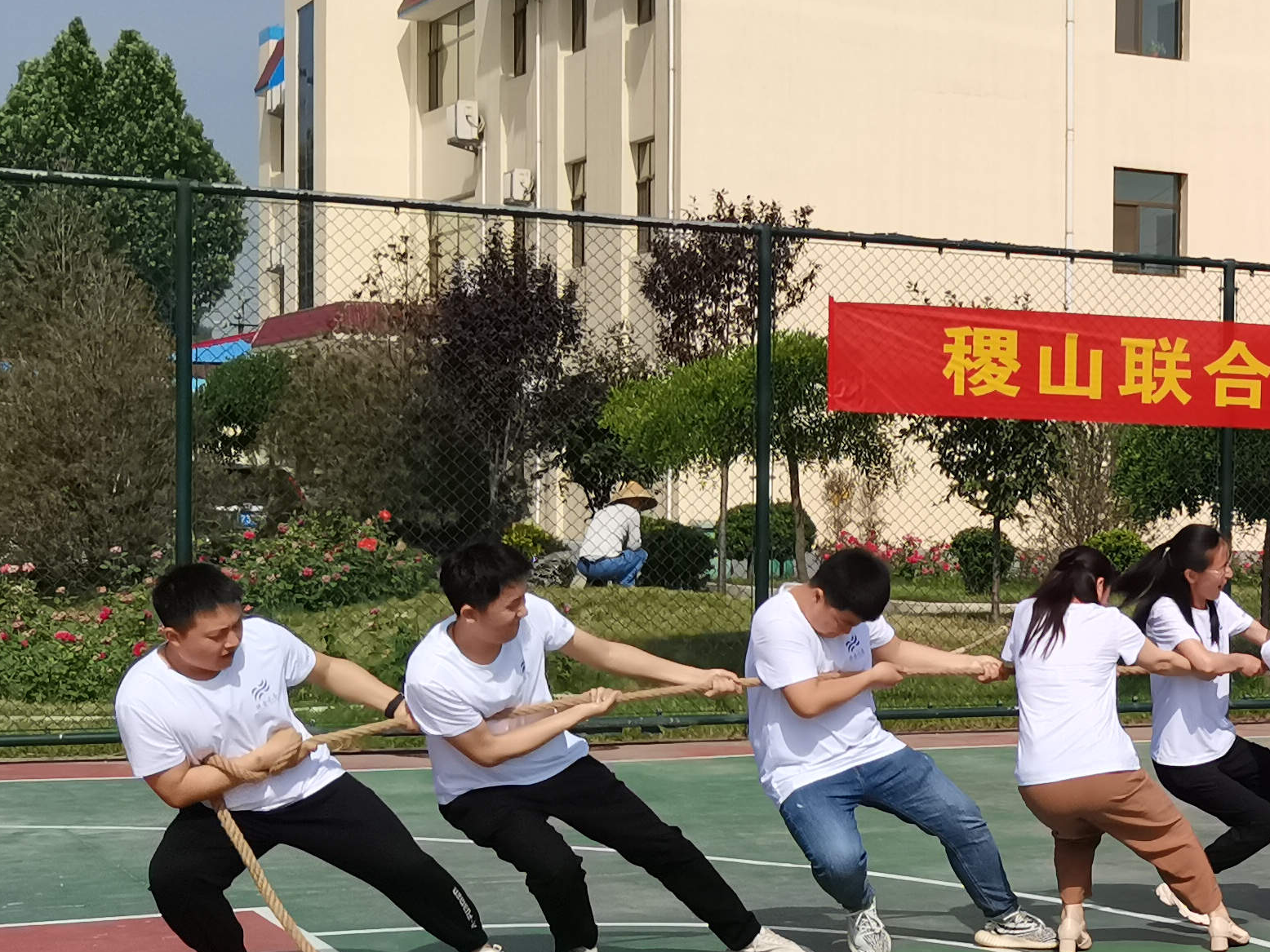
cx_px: 1614
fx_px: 2825
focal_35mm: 77
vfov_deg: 19.1
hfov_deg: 22.8
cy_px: 618
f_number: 1.8
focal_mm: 5.58
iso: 50
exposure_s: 1/3049
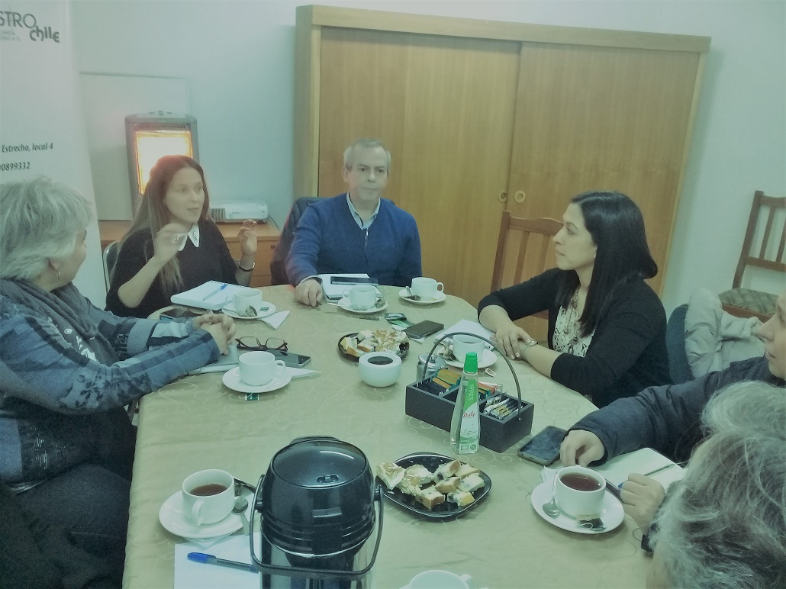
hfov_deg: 58.4
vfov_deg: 45.4
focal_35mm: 31
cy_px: 294
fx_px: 704
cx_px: 393
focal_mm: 3.3
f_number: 2.2
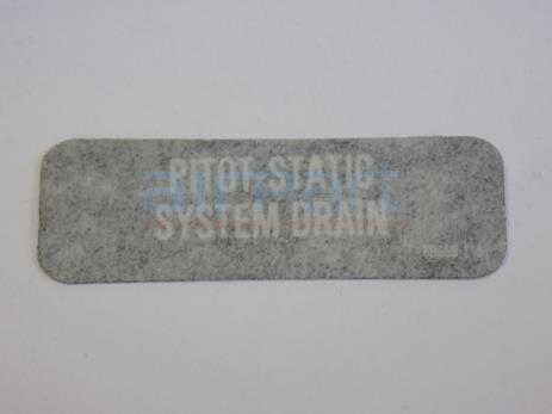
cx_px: 276
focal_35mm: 154
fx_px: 2455
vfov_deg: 9.6
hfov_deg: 12.8
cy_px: 207
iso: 220
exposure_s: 1/30
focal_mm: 27.3
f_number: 5.2
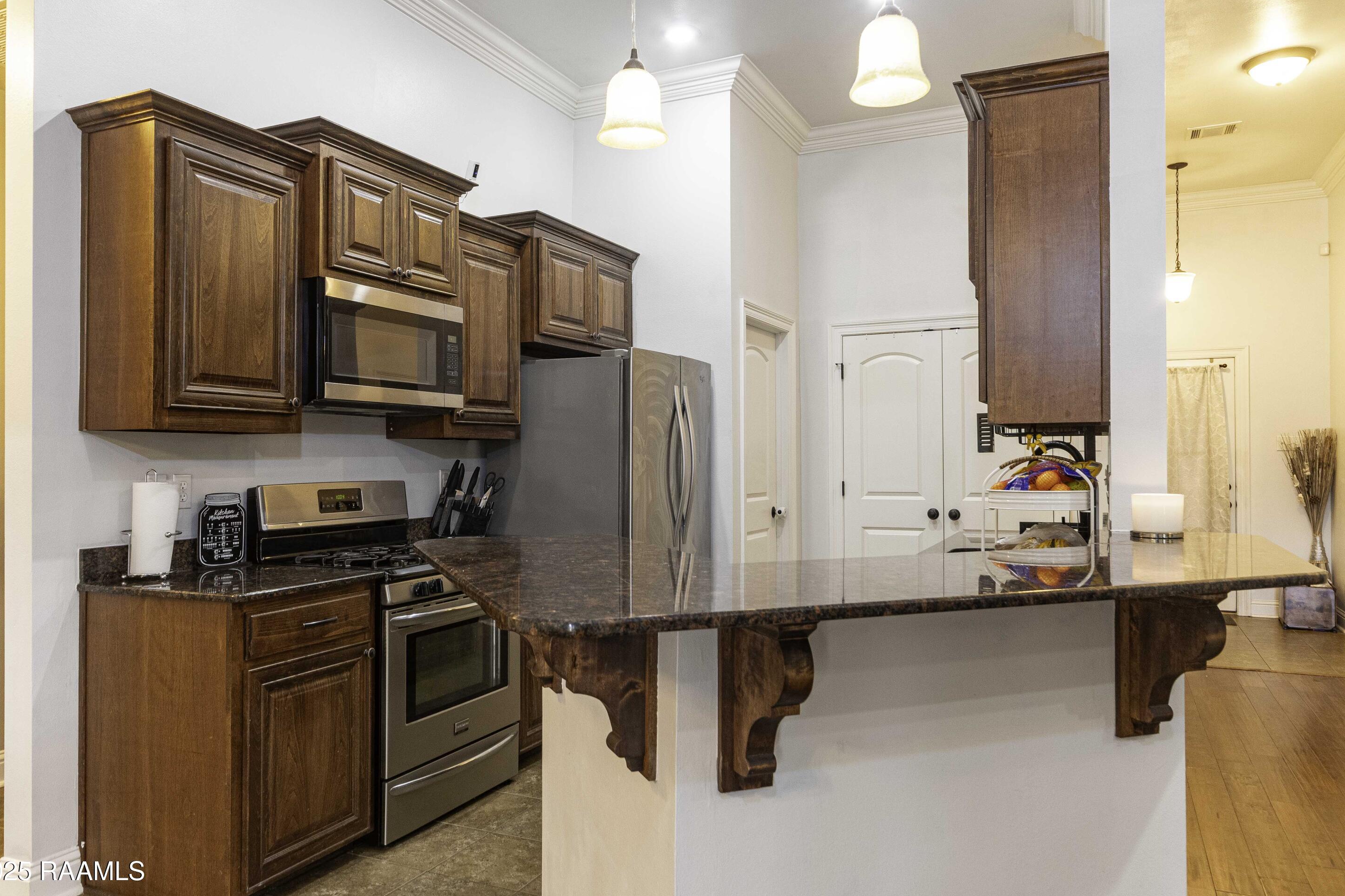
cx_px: 655
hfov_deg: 71.5
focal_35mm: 25
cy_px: 448
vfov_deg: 51.3
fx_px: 934
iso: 400
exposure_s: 1/5
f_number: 9
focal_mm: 16
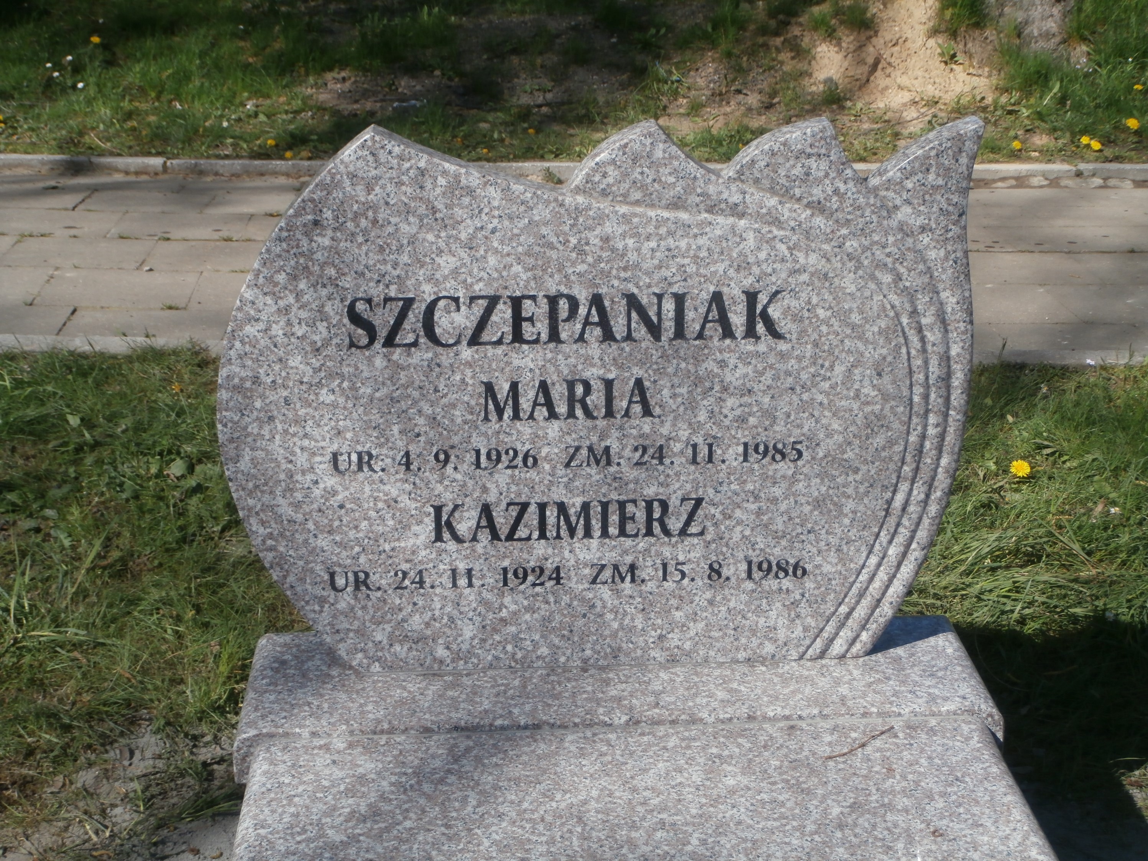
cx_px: 574
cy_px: 430
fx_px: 1890
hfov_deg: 33.8
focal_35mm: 57
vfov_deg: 25.7
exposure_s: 1/640
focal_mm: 10.11
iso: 100
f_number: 4.5
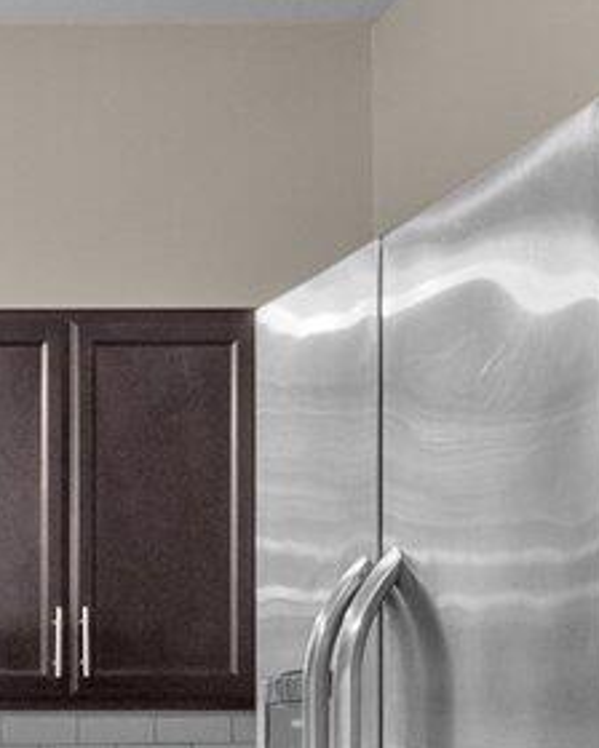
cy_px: 753
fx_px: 2216
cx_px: -521
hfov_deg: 13.6
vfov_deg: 18.7
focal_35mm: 100
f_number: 4
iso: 400
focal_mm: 7
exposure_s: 1/8
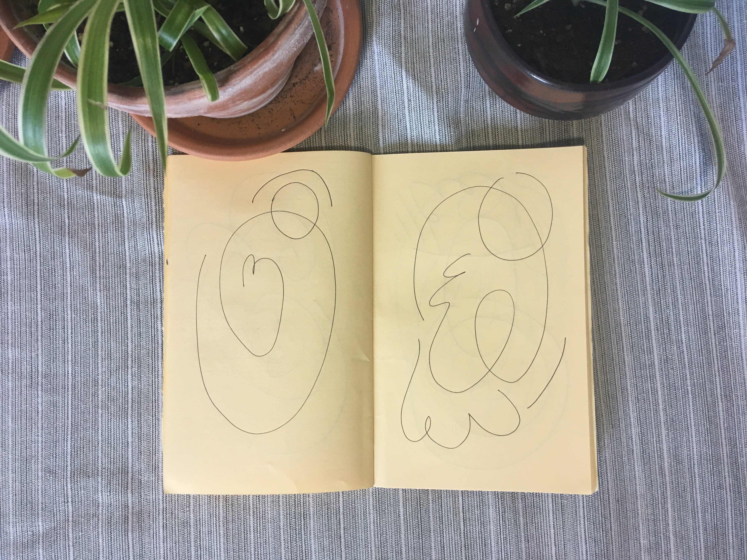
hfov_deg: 61.7
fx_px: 626
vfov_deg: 48.2
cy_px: 280
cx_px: 374
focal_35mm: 29
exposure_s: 1/30
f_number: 2.2
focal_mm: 4.15
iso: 100
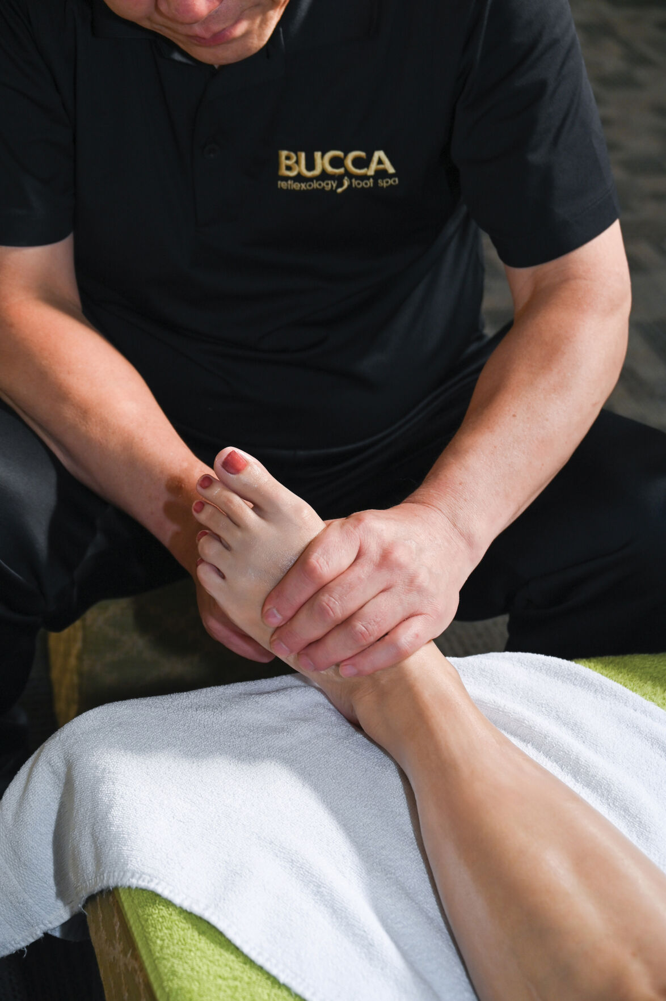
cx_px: 333
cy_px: 500
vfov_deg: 28.5
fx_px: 1973
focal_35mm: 71
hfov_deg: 19.2
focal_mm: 71
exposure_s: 1/60
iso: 1000
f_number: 6.3
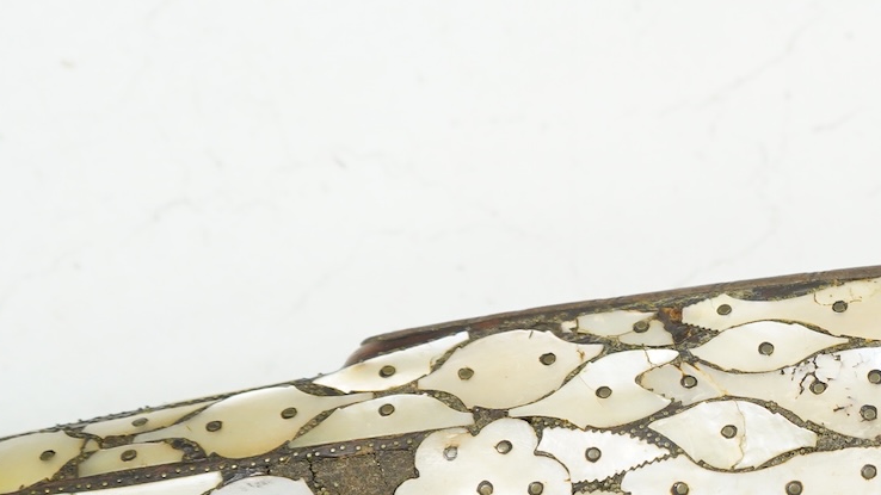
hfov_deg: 20.2
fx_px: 2336
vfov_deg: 12.0
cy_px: 413
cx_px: 1009
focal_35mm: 100
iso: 2500
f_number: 5
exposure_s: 1/125
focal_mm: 41
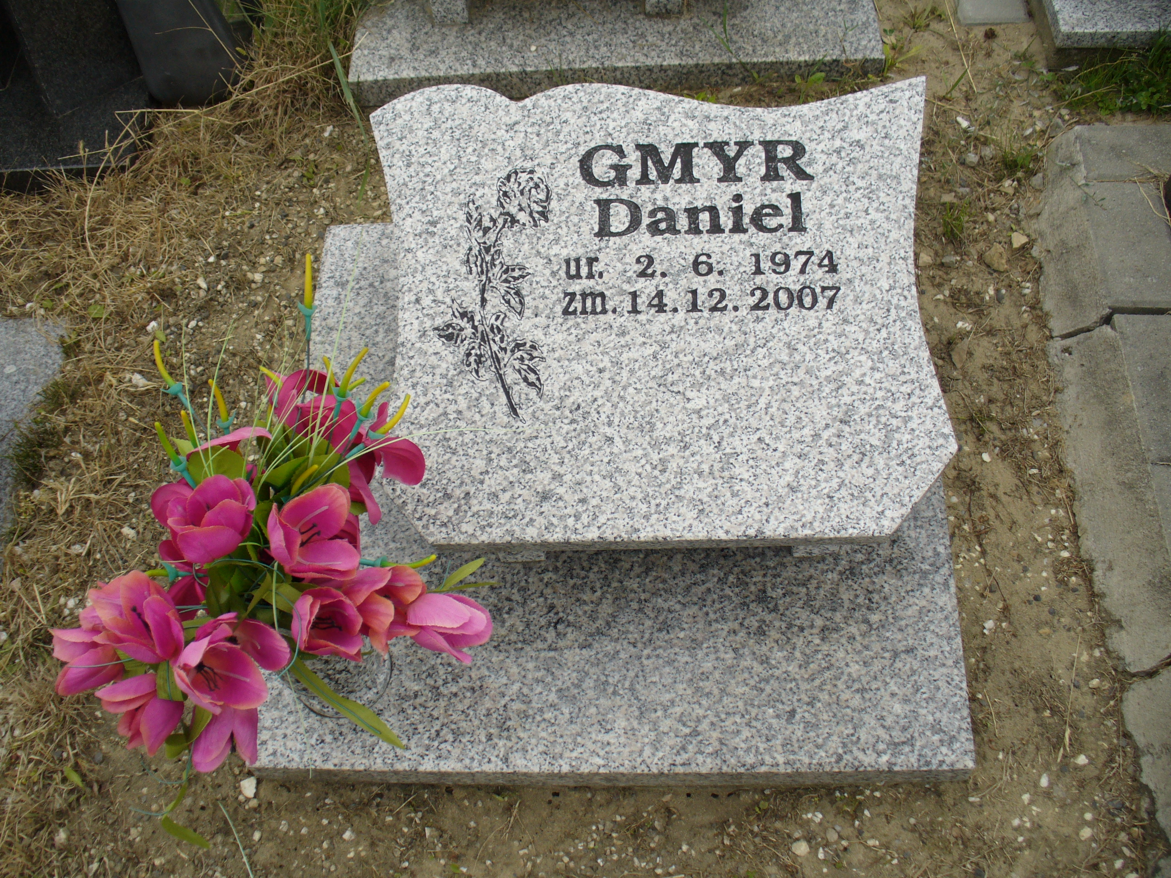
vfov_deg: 38.7
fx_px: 1252
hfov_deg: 50.1
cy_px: 439
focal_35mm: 37
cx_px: 586
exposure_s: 1/400
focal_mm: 6.1
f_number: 2.8
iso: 80
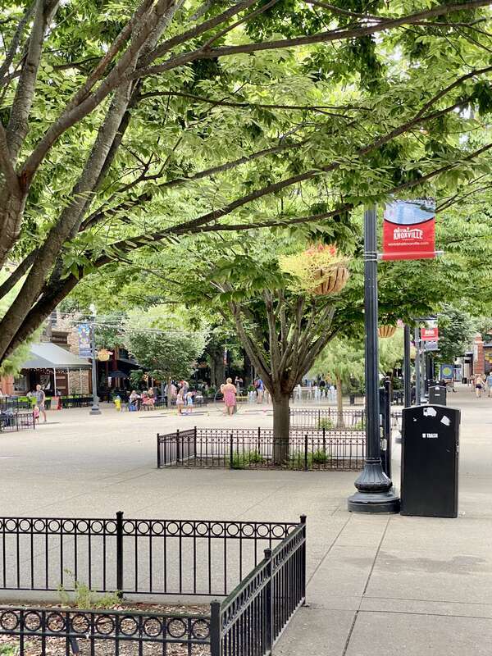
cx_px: 246
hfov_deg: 28.0
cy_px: 328
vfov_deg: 36.8
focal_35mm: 52
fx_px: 985
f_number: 2
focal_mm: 6
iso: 80
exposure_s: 1/121
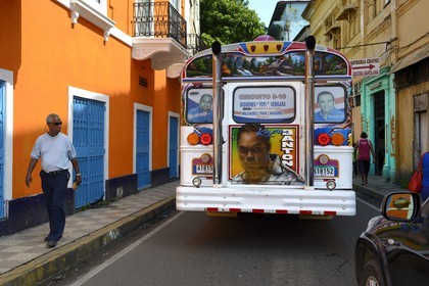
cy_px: 143
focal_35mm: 36
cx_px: 214
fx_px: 429
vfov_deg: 36.9
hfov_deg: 53.1
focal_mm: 36
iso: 200
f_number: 9
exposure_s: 1/250
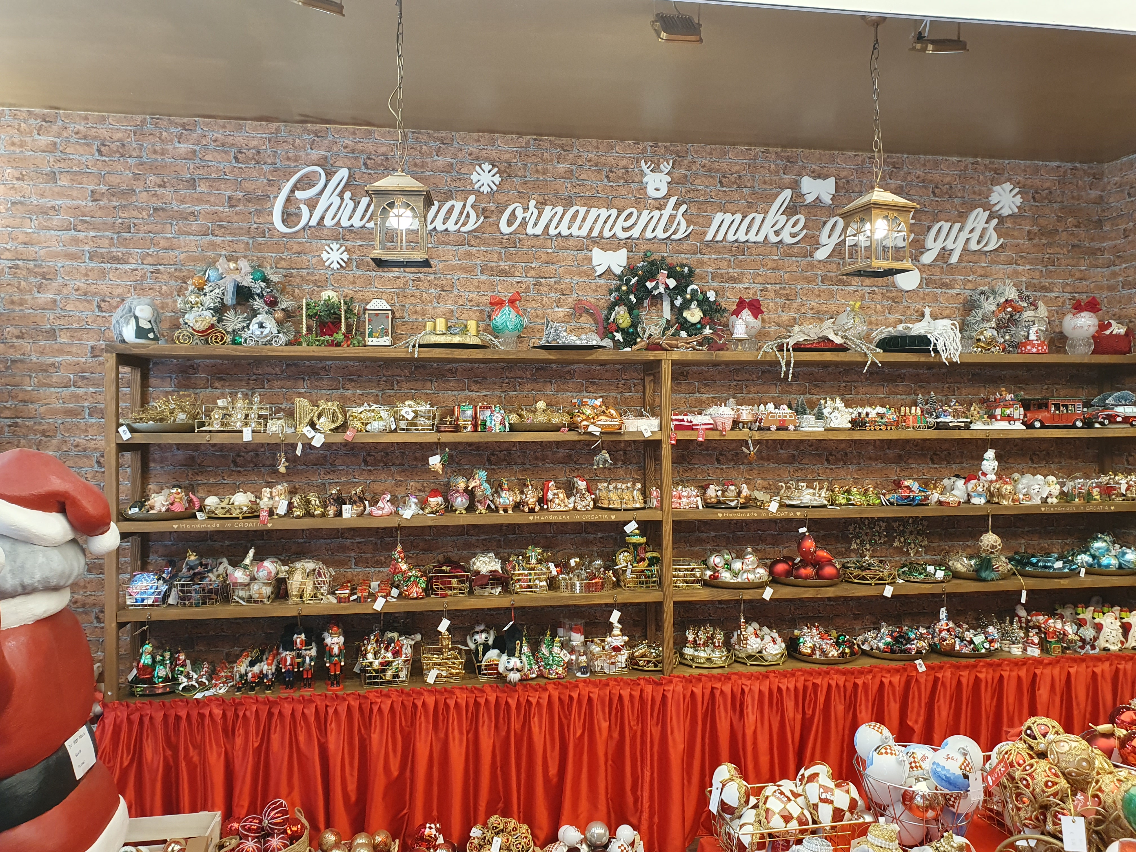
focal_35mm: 26
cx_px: 568
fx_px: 853
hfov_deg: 67.3
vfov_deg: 53.1
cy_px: 426
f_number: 2.4
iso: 160
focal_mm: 4.32
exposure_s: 1/100
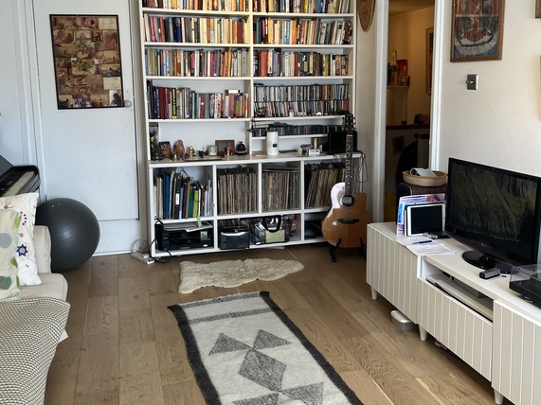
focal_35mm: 35
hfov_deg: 52.6
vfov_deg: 40.6
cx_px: 270
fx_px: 547
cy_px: 168
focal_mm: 5.1
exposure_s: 1/100
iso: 125
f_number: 1.6
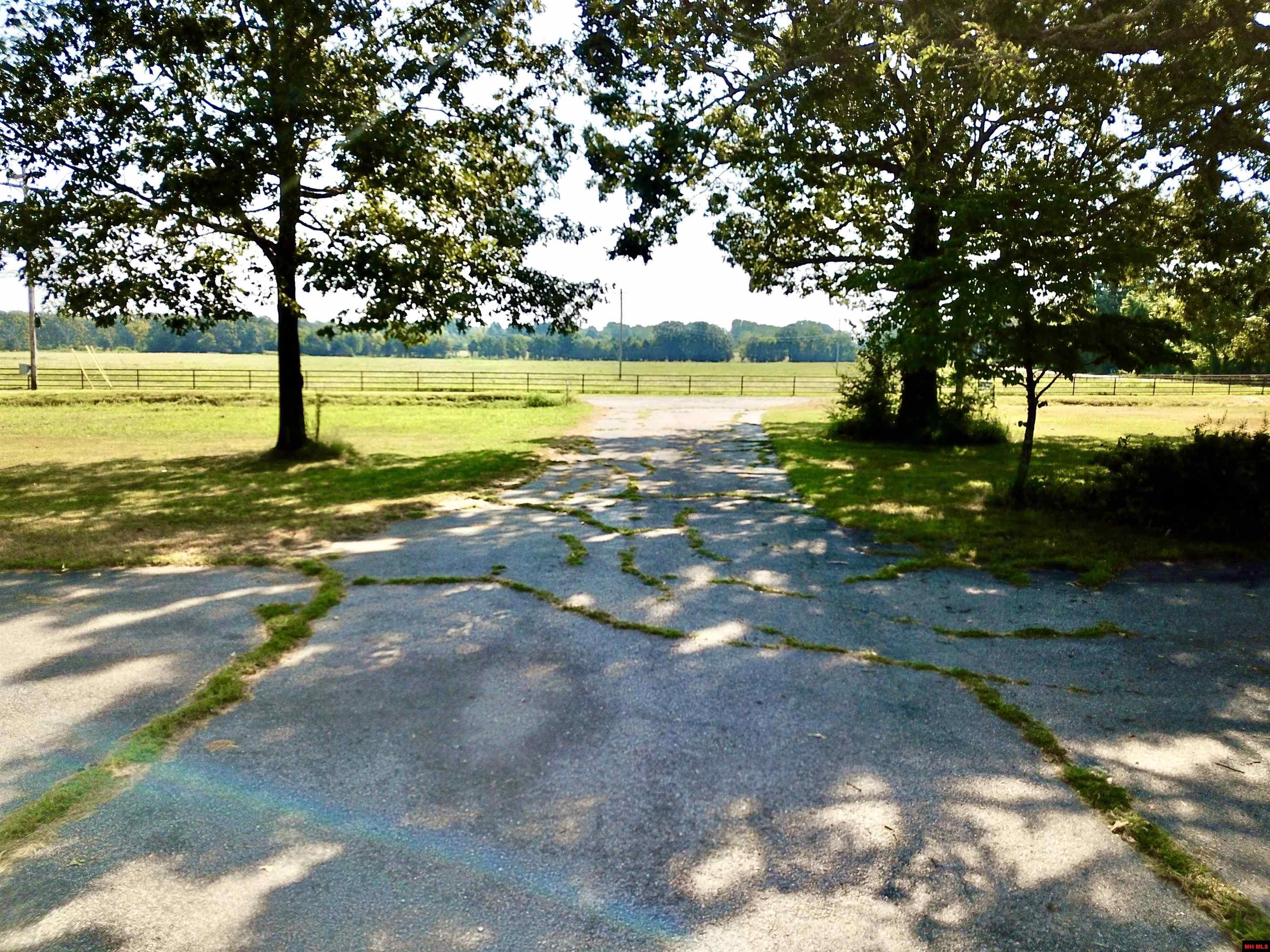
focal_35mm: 26
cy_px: 476
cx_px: 635
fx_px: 954
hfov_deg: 67.3
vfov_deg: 53.1
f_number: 2.2
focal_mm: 4.73
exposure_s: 1/1149
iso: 100
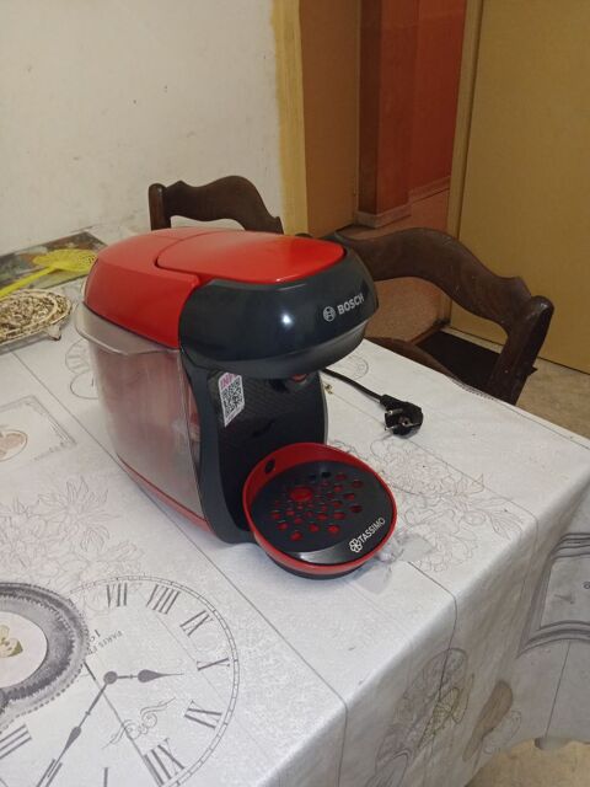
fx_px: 636
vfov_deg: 63.4
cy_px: 394
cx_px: 295
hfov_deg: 49.7
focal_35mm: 28
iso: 598
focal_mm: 3.43
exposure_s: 1/25
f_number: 2.2
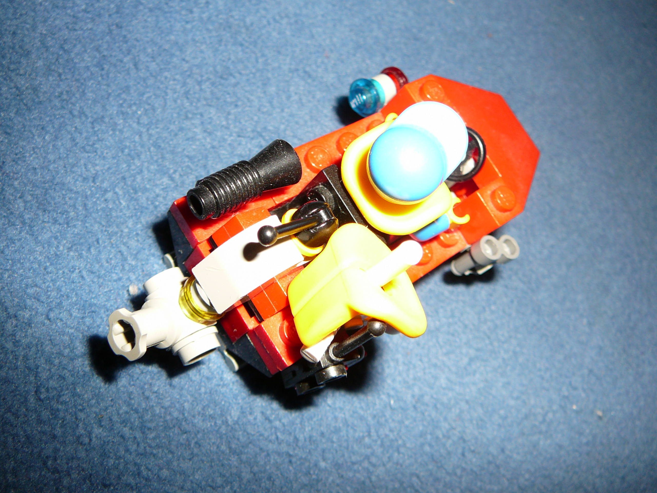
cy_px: 246
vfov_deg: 40.7
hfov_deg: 52.6
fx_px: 664
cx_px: 328
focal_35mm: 35
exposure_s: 1/30
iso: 80
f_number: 2.8
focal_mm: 5.2
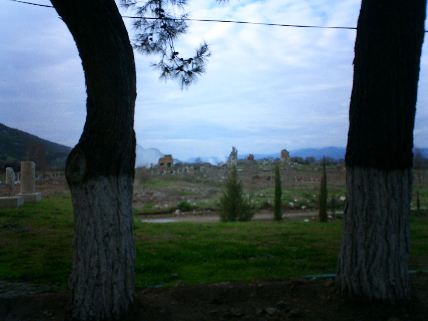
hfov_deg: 50.1
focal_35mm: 37
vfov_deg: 38.7
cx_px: 214
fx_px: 457
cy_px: 160
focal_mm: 5.6
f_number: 3.5
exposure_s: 1/640
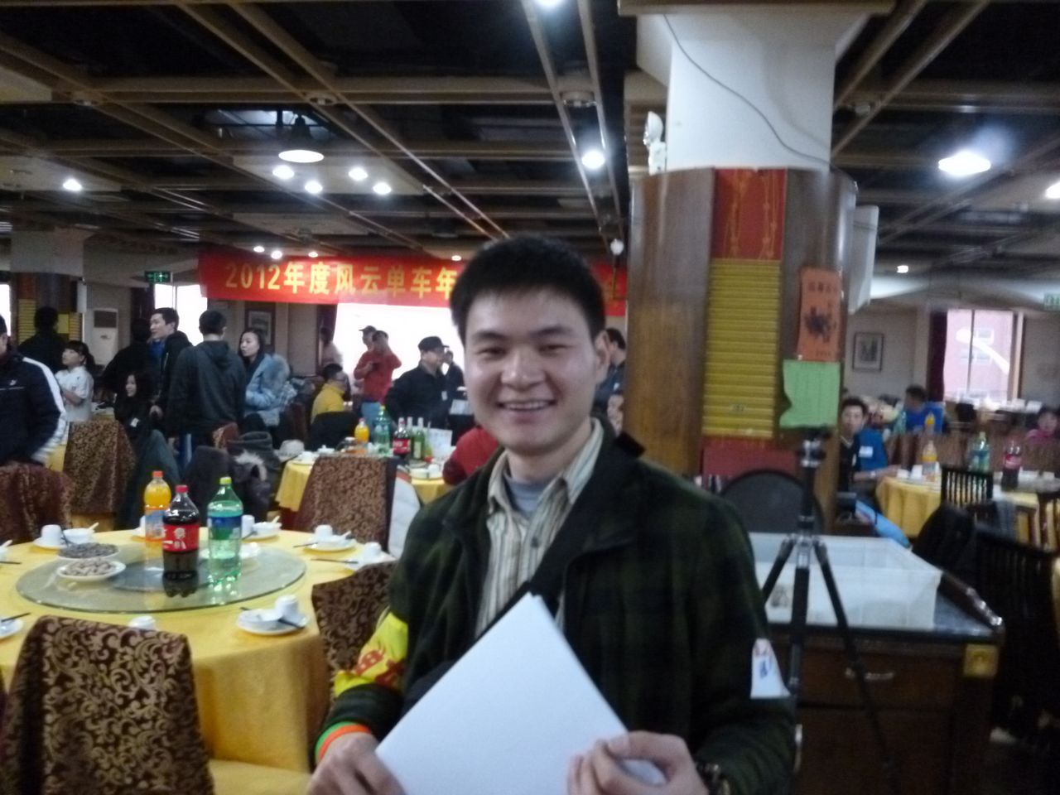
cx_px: 530
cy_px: 398
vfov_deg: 49.7
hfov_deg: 63.4
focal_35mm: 28
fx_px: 857
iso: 800
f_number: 3.1
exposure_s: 1/15
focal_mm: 5
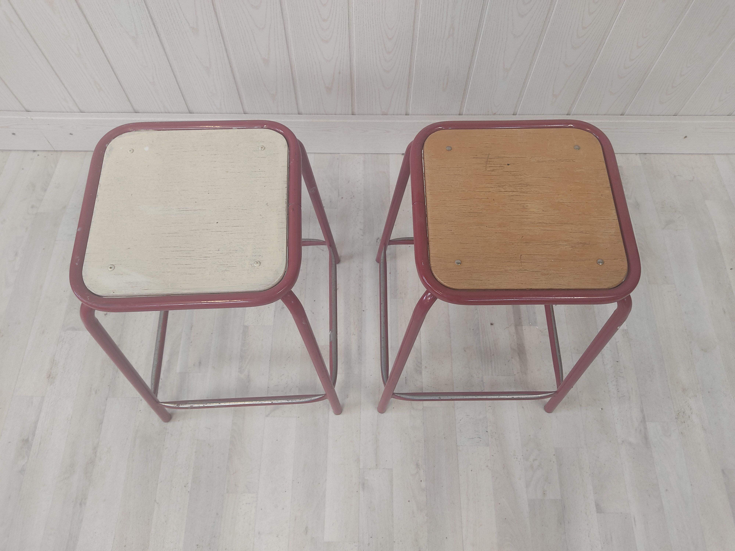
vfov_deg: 53.1
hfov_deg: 67.3
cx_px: 368
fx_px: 552
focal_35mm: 26
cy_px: 276
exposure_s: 1/33
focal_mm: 4.74
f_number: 1.79
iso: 376
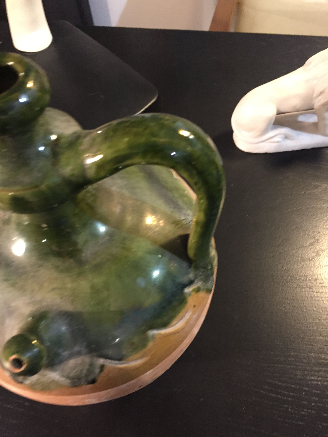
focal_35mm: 29
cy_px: 218
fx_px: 366
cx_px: 164
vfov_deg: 61.7
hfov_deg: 48.2
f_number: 2.2
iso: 250
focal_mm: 4.15
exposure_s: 1/20
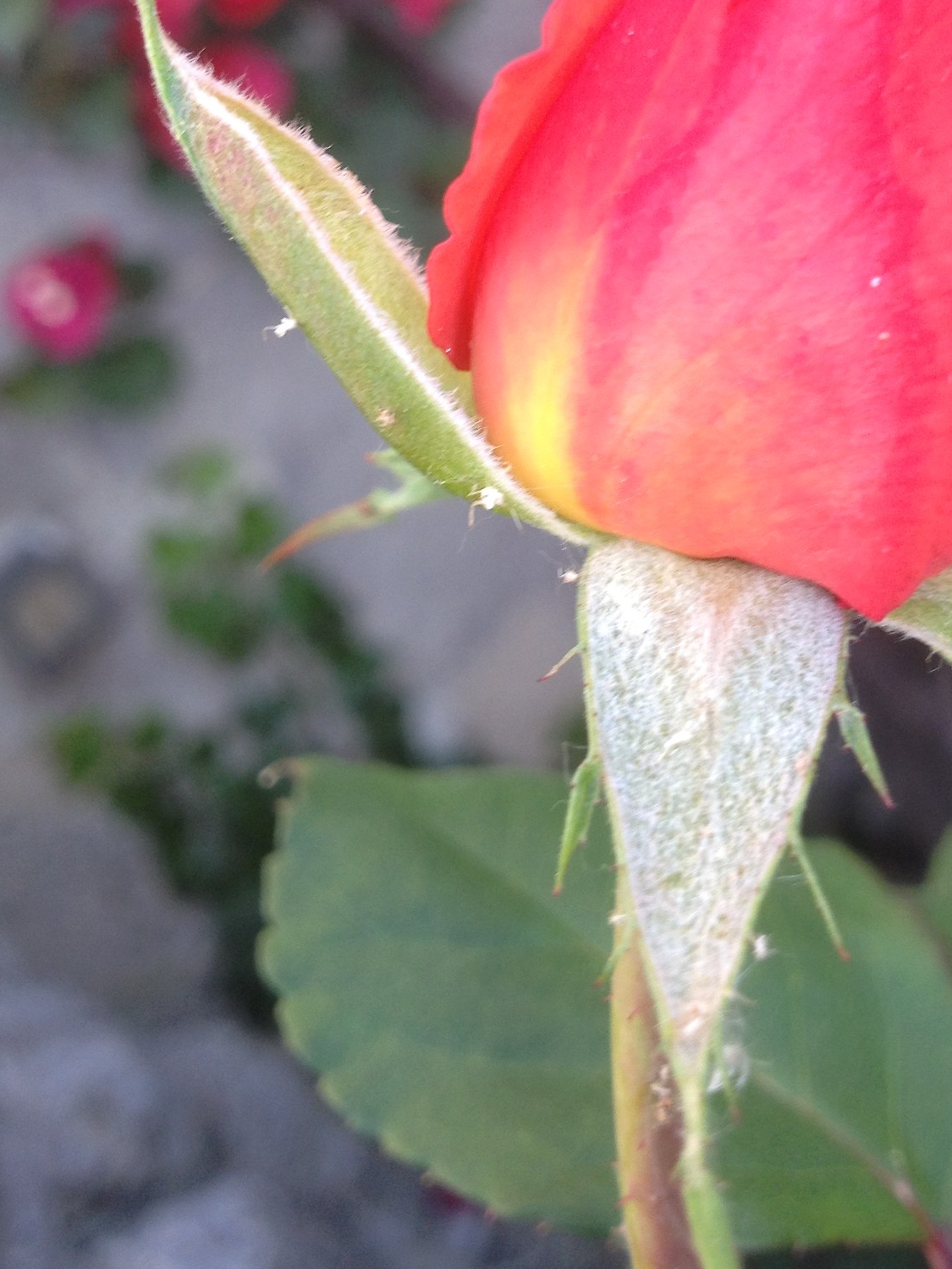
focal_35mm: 56
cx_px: 730
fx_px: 2053
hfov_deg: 25.7
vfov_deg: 33.5
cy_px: 272
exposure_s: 1/120
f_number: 2.4
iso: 50
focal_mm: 4.28
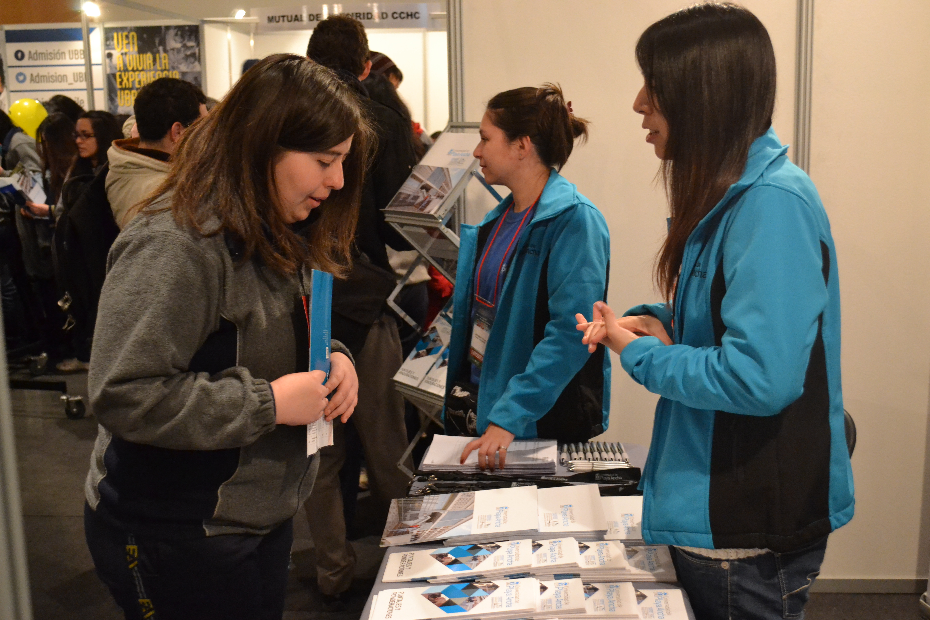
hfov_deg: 45.0
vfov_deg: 30.8
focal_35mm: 44
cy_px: 310
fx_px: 1124
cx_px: 465
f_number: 4.5
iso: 3200
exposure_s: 1/30
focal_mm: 29
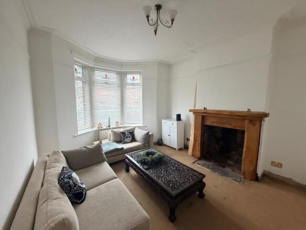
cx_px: 153
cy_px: 115
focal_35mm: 14
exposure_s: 1/60
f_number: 2.2
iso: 500
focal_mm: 2.22
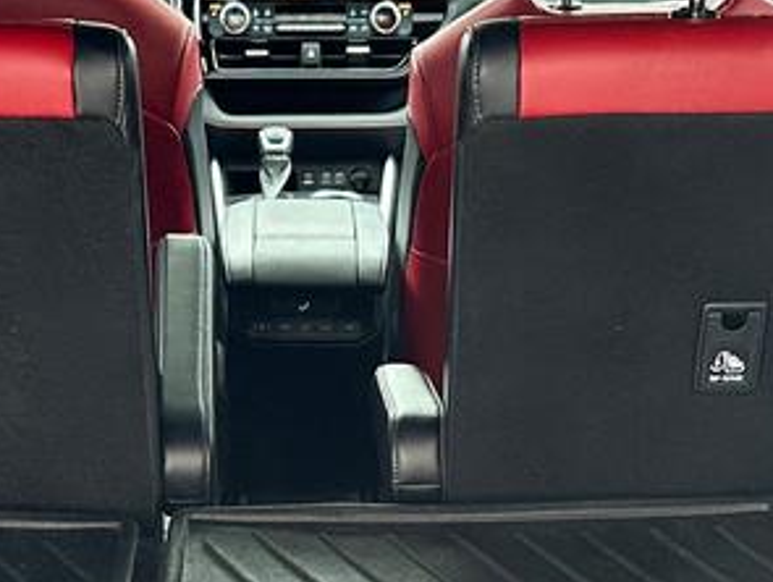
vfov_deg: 13.6
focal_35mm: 104
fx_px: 2325
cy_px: 815
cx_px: 335
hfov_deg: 18.9
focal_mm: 6.86
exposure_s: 1/205
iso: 80
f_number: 1.78
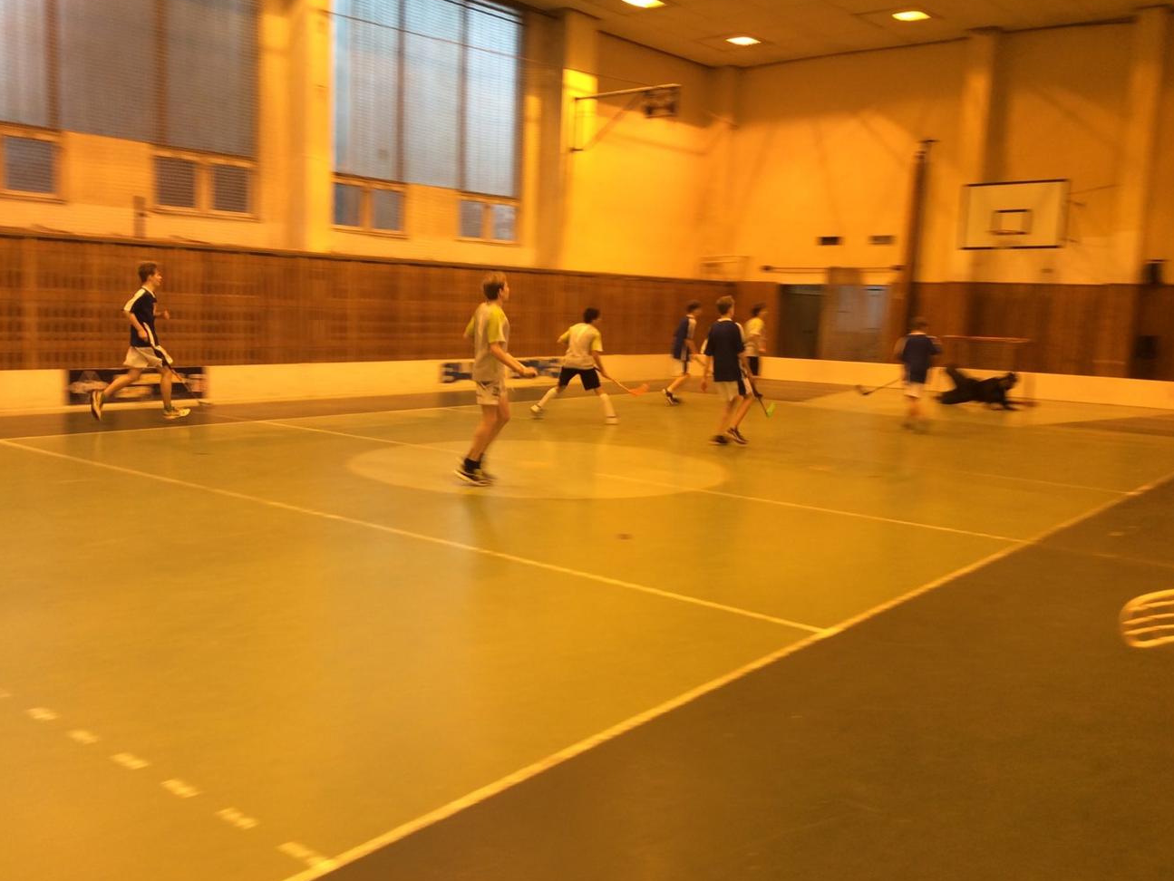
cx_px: 575
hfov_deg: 55.3
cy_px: 439
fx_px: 1120
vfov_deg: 43.0
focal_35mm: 33
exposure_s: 1/25
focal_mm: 3.3
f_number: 2.4
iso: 40
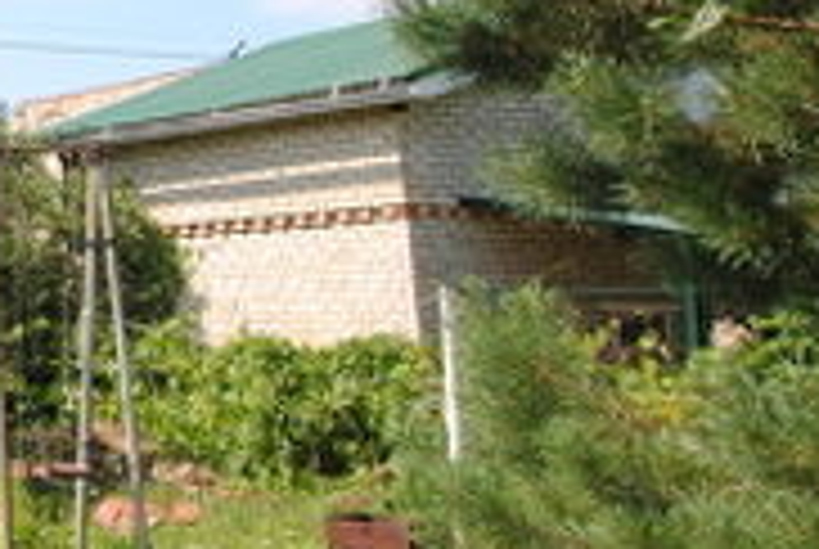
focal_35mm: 65
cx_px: -608
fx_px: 1480
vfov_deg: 20.8
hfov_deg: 21.6
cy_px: 130
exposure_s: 1/200
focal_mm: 11
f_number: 7.1
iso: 100
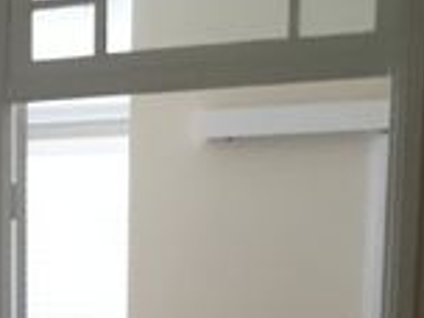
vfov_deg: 11.6
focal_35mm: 122
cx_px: -117
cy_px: 471
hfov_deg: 15.4
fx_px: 1494
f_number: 2.4
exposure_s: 1/25
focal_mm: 3.3
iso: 200
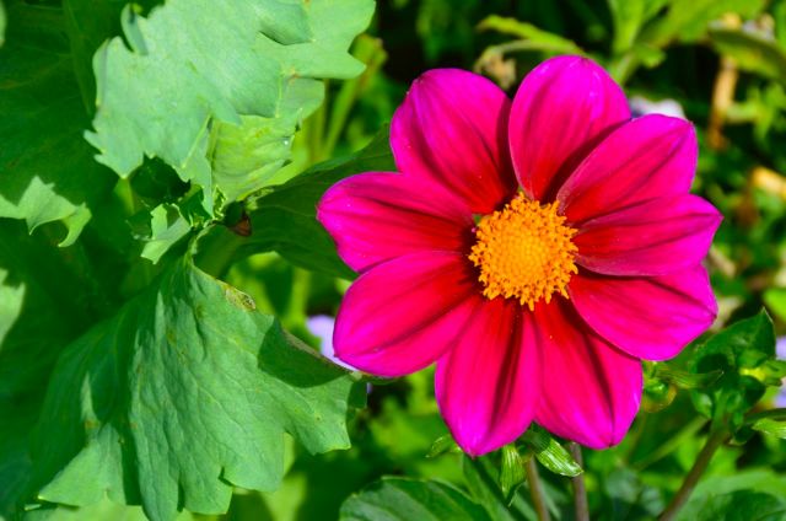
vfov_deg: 4.6
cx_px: 393
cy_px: 260
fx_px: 6537
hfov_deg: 6.9
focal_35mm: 300
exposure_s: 1/125
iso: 125
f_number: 11
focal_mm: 200
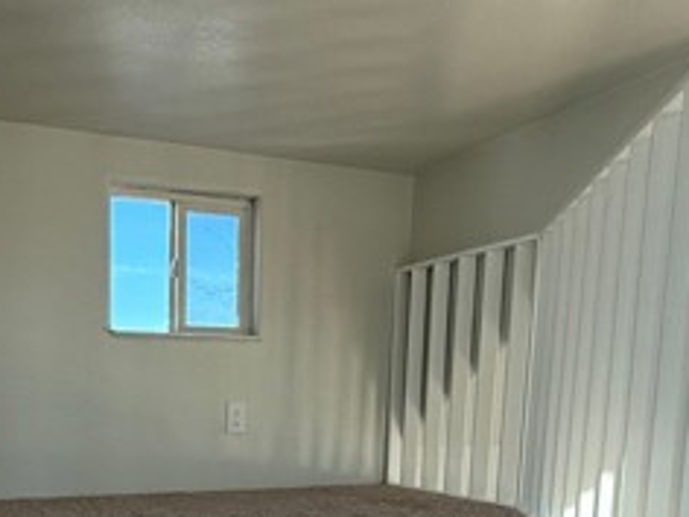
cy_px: 488
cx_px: 193
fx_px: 756
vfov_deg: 35.0
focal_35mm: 38
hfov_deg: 47.6
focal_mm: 2.22
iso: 160
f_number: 2.2
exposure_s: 1/99
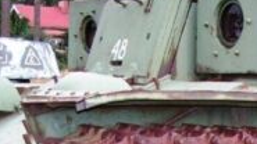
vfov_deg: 10.8
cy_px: 250
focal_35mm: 106
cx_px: 233
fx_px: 722
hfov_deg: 19.8
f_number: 3.2
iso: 64
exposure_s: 1/80
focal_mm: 6
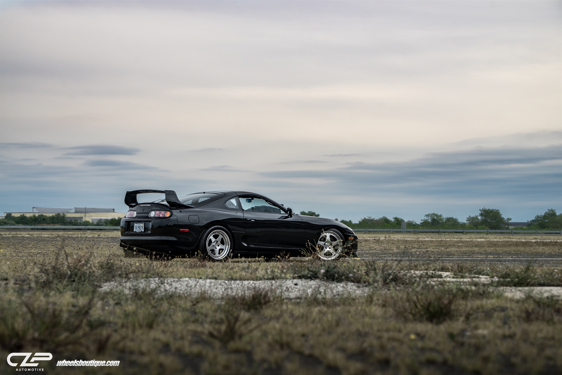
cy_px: 188
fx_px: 1701
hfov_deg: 18.8
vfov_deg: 12.6
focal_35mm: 109
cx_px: 281
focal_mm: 109
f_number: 6.3
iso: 100
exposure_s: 1/160
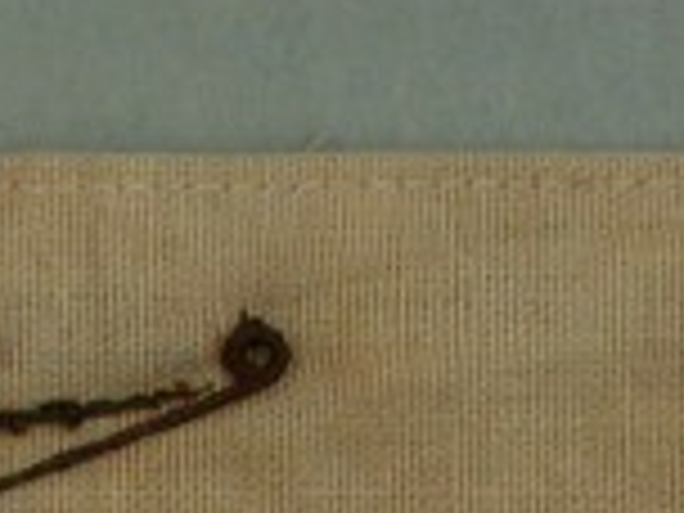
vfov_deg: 3.9
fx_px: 7489
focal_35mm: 379
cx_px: 90
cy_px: 1058
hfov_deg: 5.2
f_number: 4.8
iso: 100
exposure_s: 1/30
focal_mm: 18.6
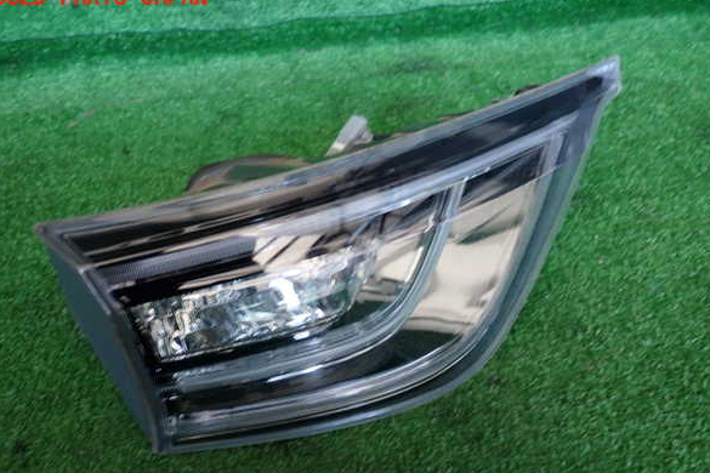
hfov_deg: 58.7
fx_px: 631
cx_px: 351
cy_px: 255
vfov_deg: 41.1
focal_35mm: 32
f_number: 2.3
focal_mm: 5.4
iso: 200
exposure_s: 1/50
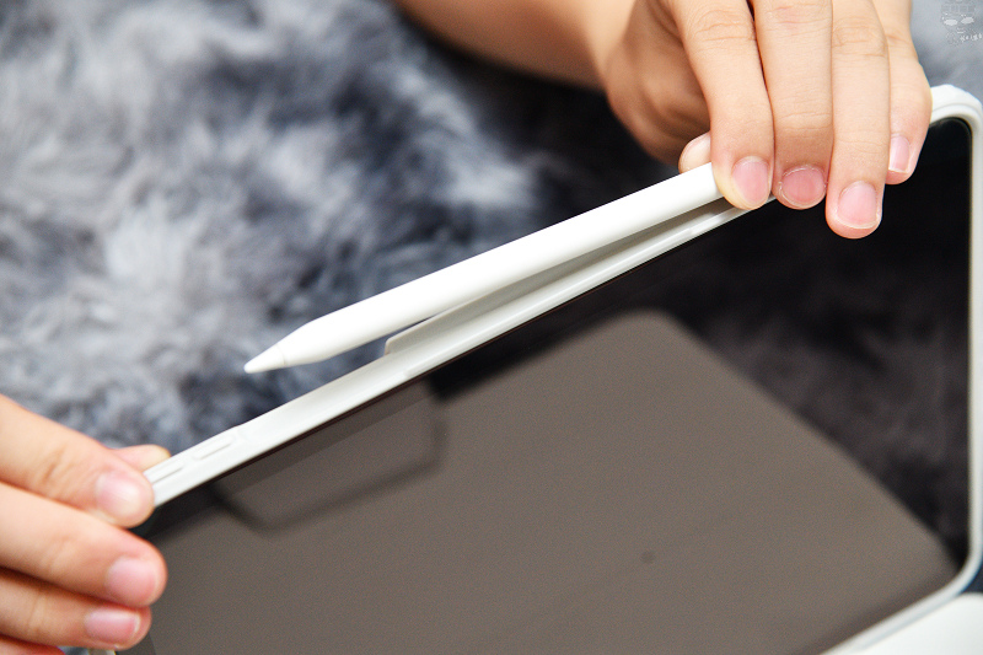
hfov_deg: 19.5
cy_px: 328
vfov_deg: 13.0
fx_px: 2866
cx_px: 492
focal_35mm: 105
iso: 2000
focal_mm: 105
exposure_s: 1/160
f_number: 5.6
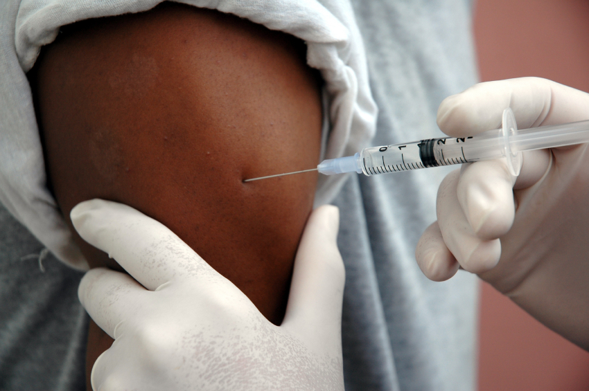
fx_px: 1716
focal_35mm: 105
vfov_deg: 13.0
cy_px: 196
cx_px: 294
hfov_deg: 19.5
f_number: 4.5
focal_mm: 70
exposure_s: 1/200
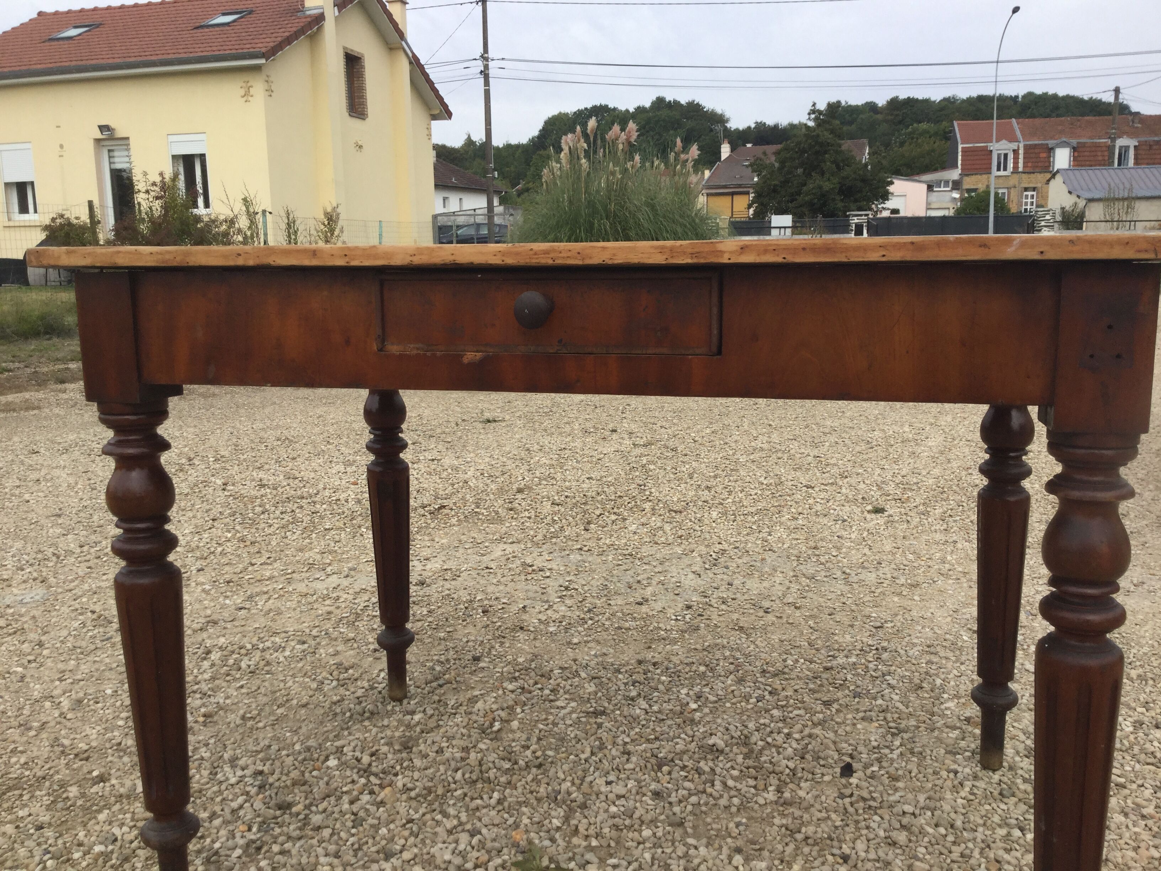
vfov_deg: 45.4
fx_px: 1040
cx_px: 580
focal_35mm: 31
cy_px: 436
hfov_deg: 58.4
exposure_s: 1/754
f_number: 2.4
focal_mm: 3.3
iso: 25
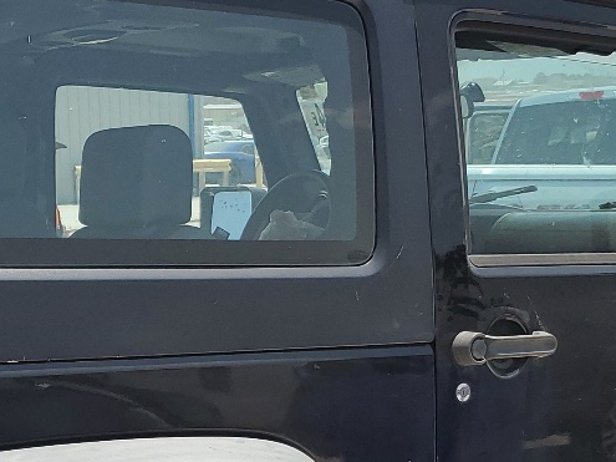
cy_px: 440
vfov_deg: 17.2
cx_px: 207
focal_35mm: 84
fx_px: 1494
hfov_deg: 23.2
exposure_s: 1/3333
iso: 50
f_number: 1.5
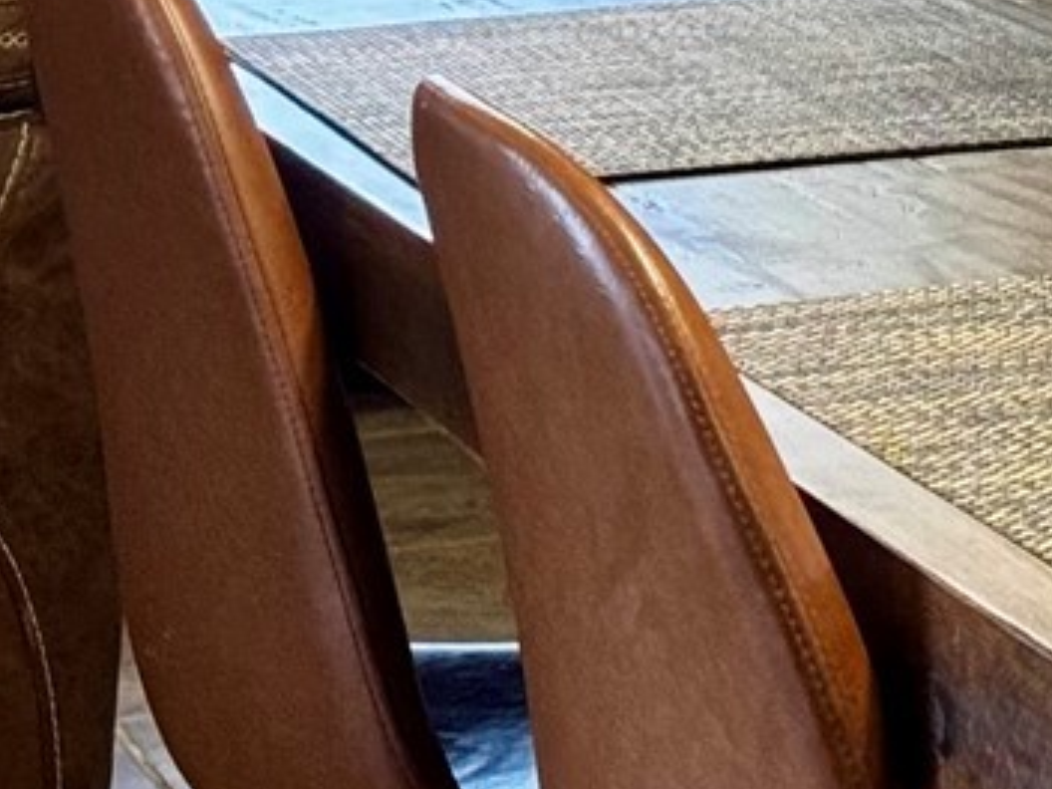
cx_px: 1016
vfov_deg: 6.6
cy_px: -693
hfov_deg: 9.0
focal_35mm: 218
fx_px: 6625
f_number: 1.78
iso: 250
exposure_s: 1/40
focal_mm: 6.76
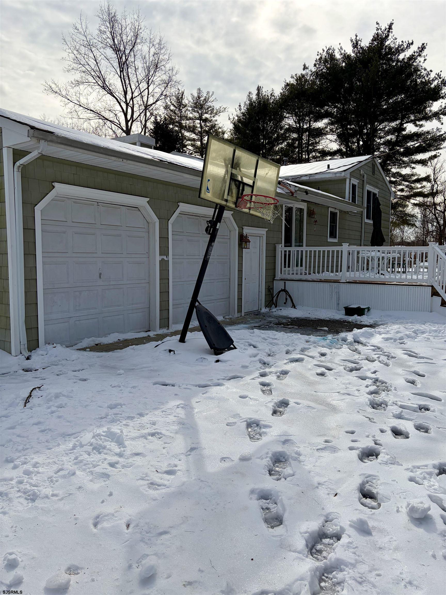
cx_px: 223
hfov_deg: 53.1
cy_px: 298
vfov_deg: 67.3
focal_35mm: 26
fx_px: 447
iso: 50
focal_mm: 5.96
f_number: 1.6
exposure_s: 1/5814
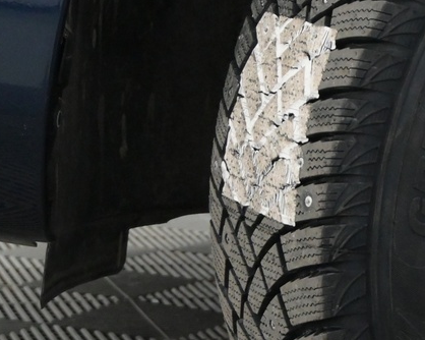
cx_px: 696
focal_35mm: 142
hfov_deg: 12.7
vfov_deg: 10.9
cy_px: 185
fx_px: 1785
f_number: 5
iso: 2500
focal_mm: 26
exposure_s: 1/100
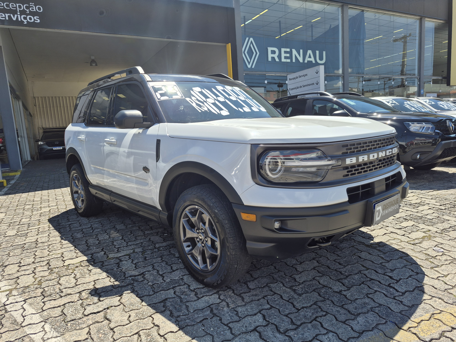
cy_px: 171
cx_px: 228
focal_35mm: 23
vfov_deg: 58.9
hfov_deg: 73.9
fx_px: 303
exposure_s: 1/1444
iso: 25
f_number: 1.8
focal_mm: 5.4
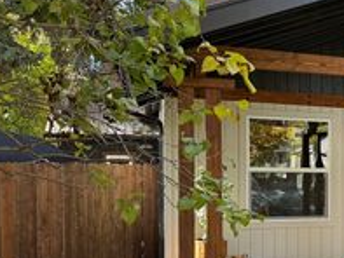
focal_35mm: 61
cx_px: 414
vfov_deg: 23.8
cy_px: 191
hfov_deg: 27.7
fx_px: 607
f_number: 1.78
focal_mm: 6.76
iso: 100
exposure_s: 1/387
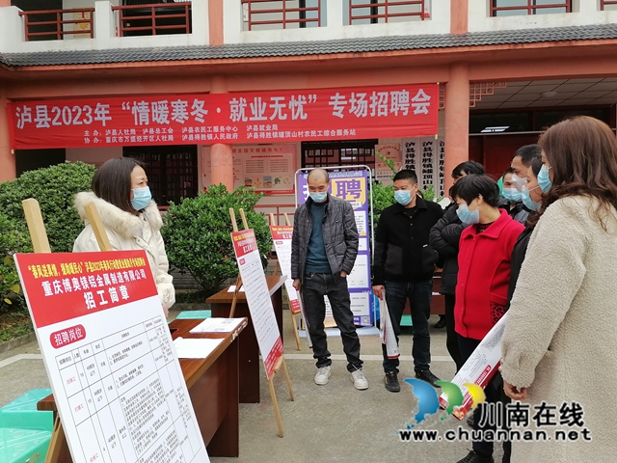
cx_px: 308
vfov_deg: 51.4
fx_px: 481
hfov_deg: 65.3
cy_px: 232
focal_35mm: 27
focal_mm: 5.3
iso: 50
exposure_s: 1/280
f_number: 1.8
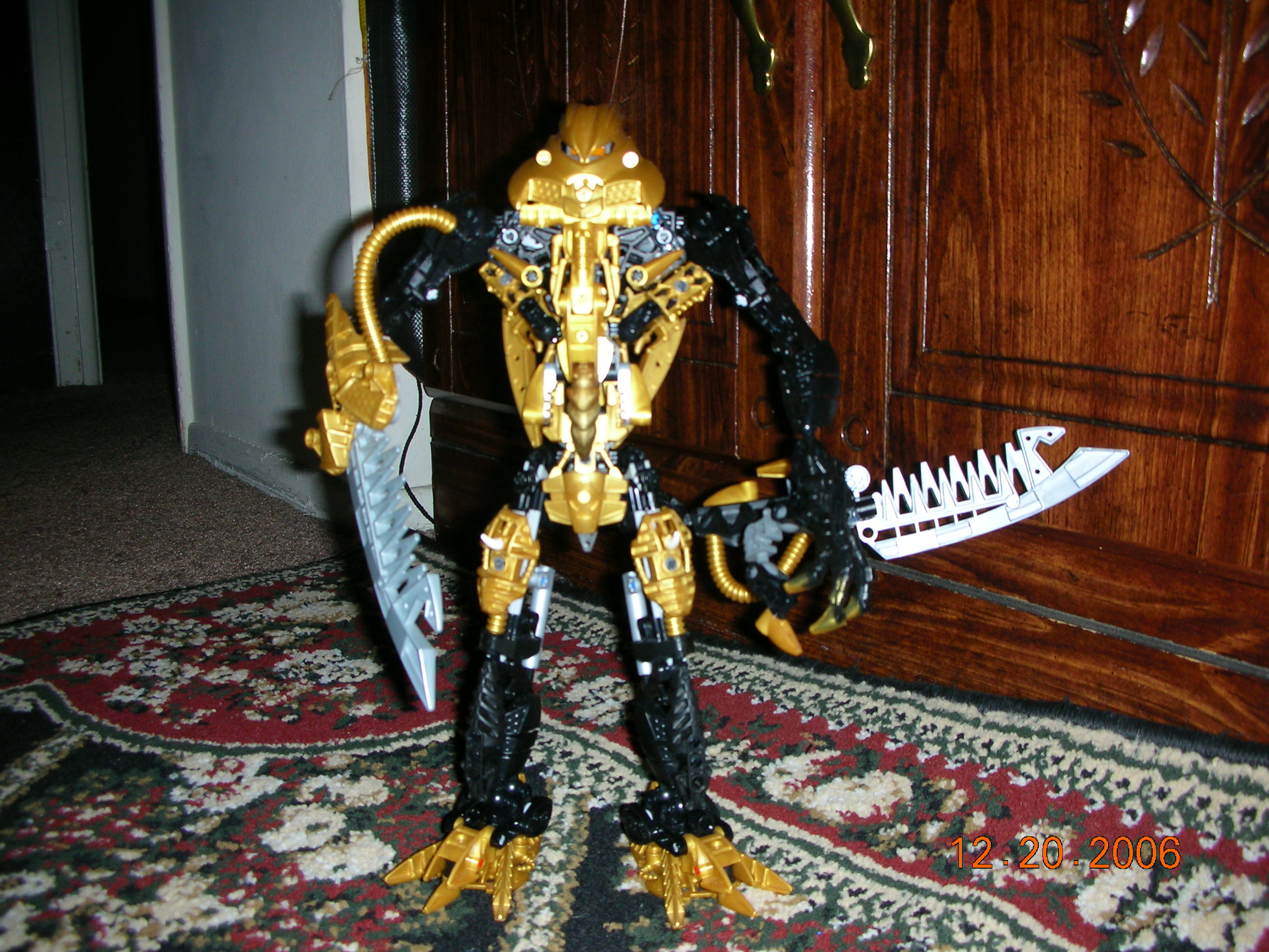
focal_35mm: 35
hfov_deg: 52.6
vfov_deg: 40.7
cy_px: 476
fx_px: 1283
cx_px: 634
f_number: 3
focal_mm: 5.8
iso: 50
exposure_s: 1/60.1
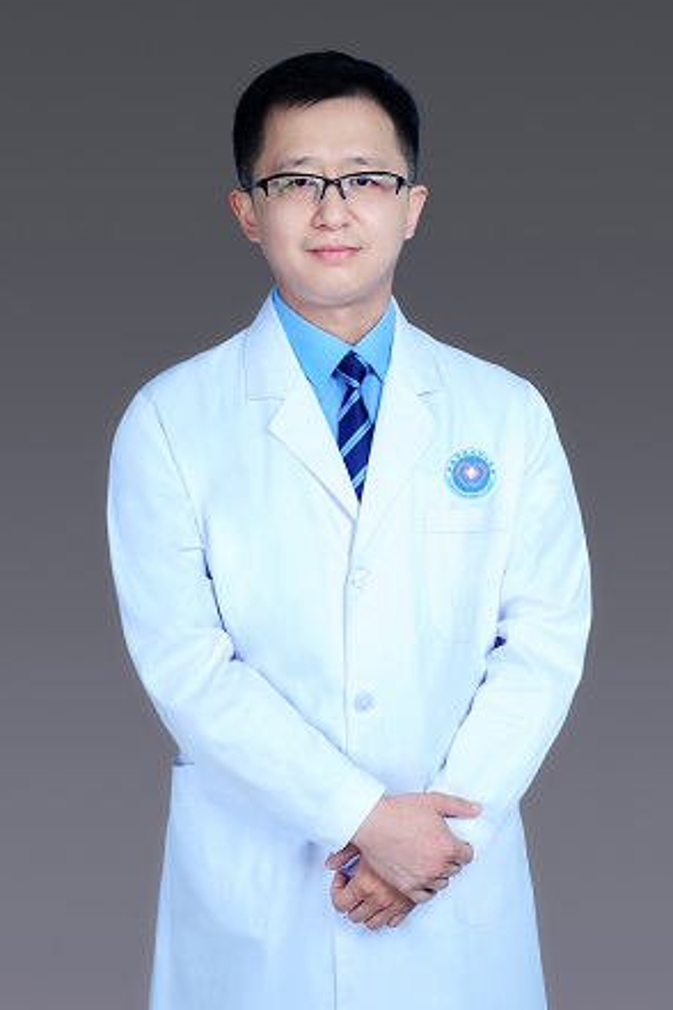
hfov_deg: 26.5
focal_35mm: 51
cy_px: 499
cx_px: 336
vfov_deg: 38.9
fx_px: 1430
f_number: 9
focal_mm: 50
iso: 200
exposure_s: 1/160
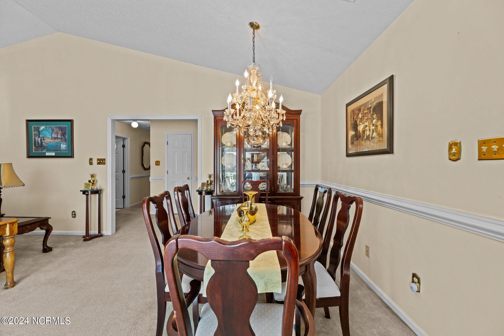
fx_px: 196
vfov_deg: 81.2
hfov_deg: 104.3
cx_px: 252
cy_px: 168
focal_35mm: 14
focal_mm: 14
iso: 400
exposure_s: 1/8
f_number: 9
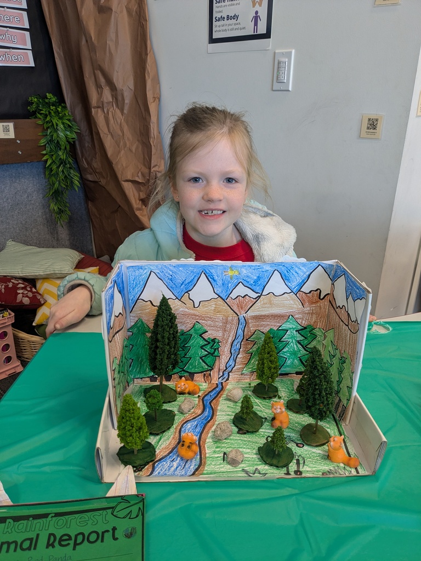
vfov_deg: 65.3
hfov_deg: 51.4
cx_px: 210
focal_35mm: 27
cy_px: 280
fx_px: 438
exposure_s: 1/60
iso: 108
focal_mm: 4.38
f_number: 1.73
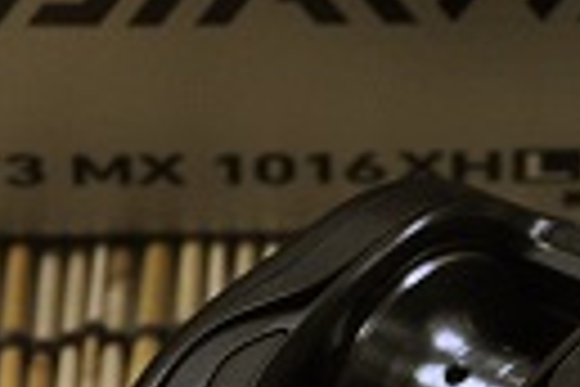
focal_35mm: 262
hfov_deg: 7.8
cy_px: 464
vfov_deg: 5.2
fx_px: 4229
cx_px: 333
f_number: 5
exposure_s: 1/60
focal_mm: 35
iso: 500
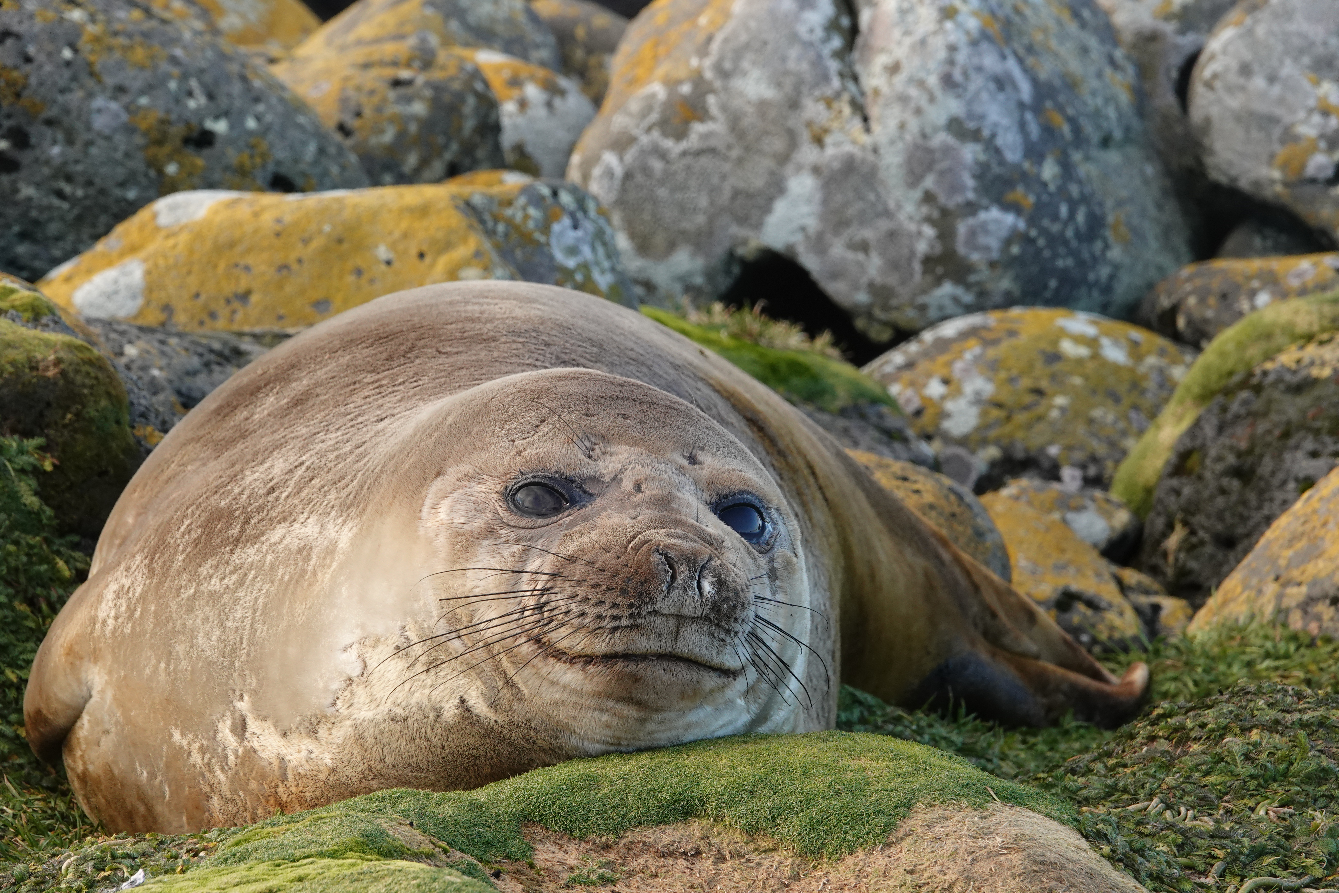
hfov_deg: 11.6
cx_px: 670
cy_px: 446
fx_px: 6583
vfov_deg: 7.8
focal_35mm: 177
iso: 500
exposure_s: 1/200
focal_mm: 64.84
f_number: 5.6
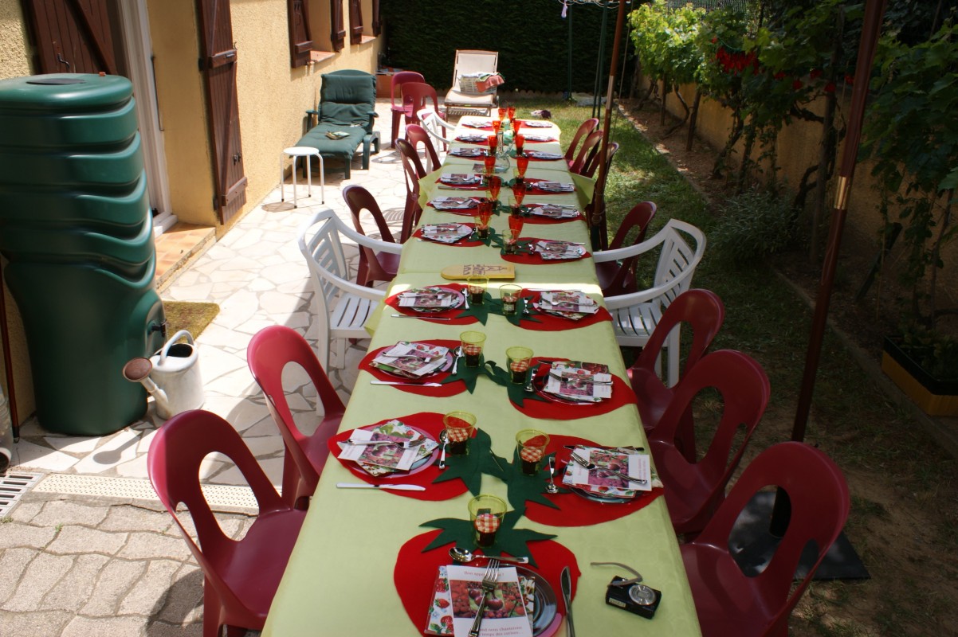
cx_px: 479
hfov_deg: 62.0
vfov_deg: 43.6
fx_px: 798
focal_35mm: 30
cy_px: 318
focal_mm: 20
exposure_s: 1/80
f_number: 10
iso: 100
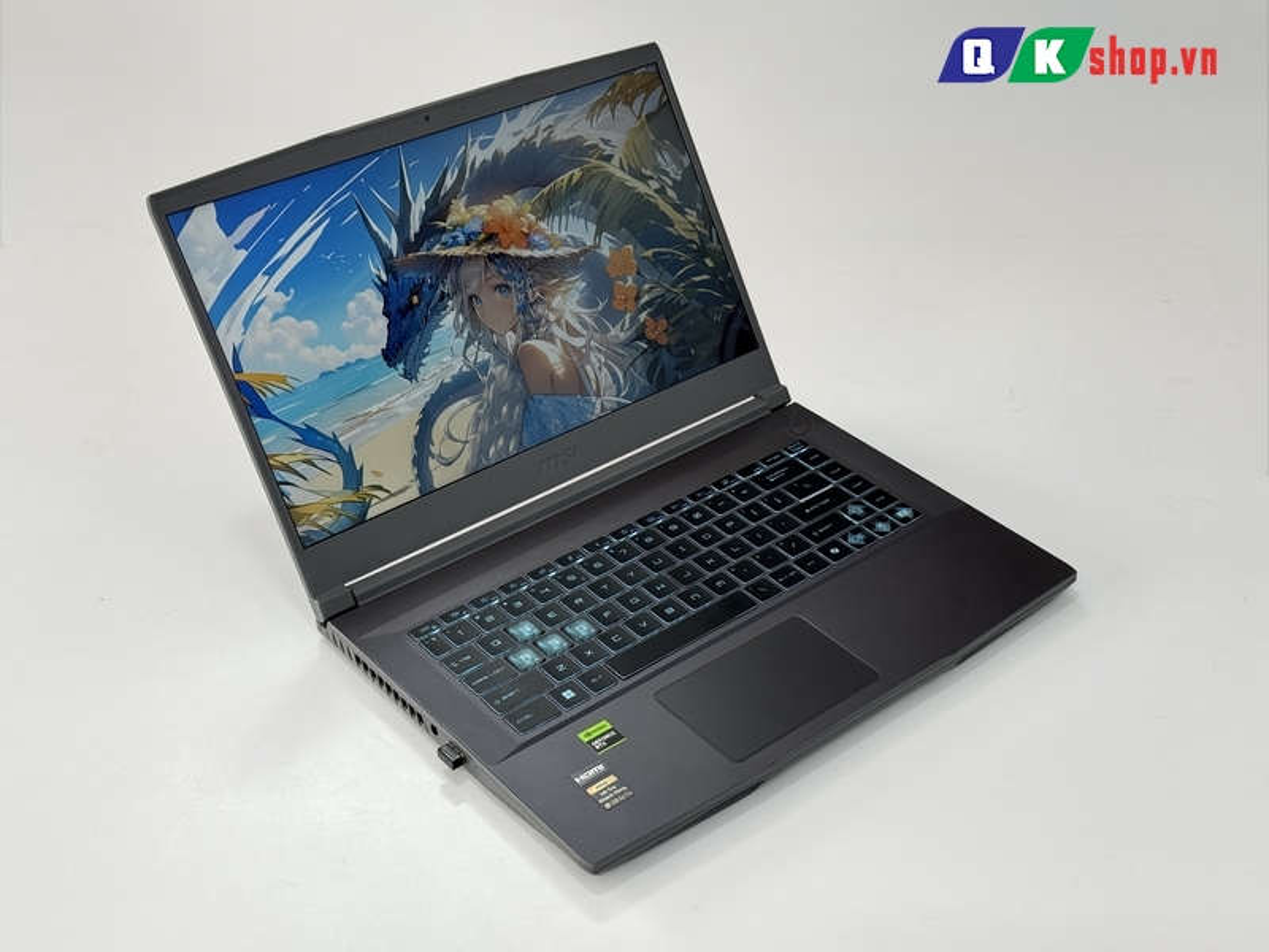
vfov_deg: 30.3
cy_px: 476
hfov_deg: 39.7
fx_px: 1760
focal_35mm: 48
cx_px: 634
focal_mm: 6.76
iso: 50
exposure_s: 1/121
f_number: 1.78
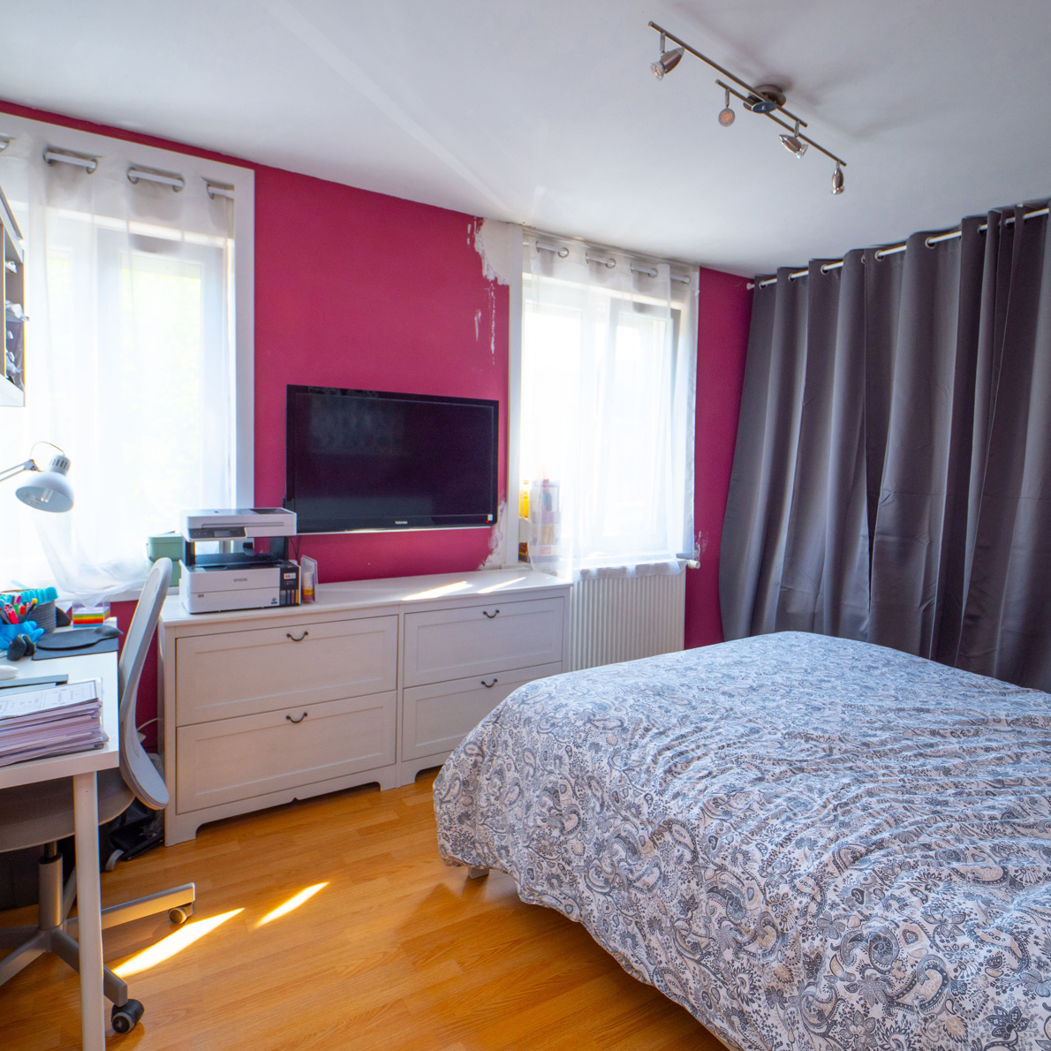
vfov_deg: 77.7
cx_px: 575
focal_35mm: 19
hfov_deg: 77.5
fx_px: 653
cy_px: 523
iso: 200
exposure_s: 1/80
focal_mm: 8
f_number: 4
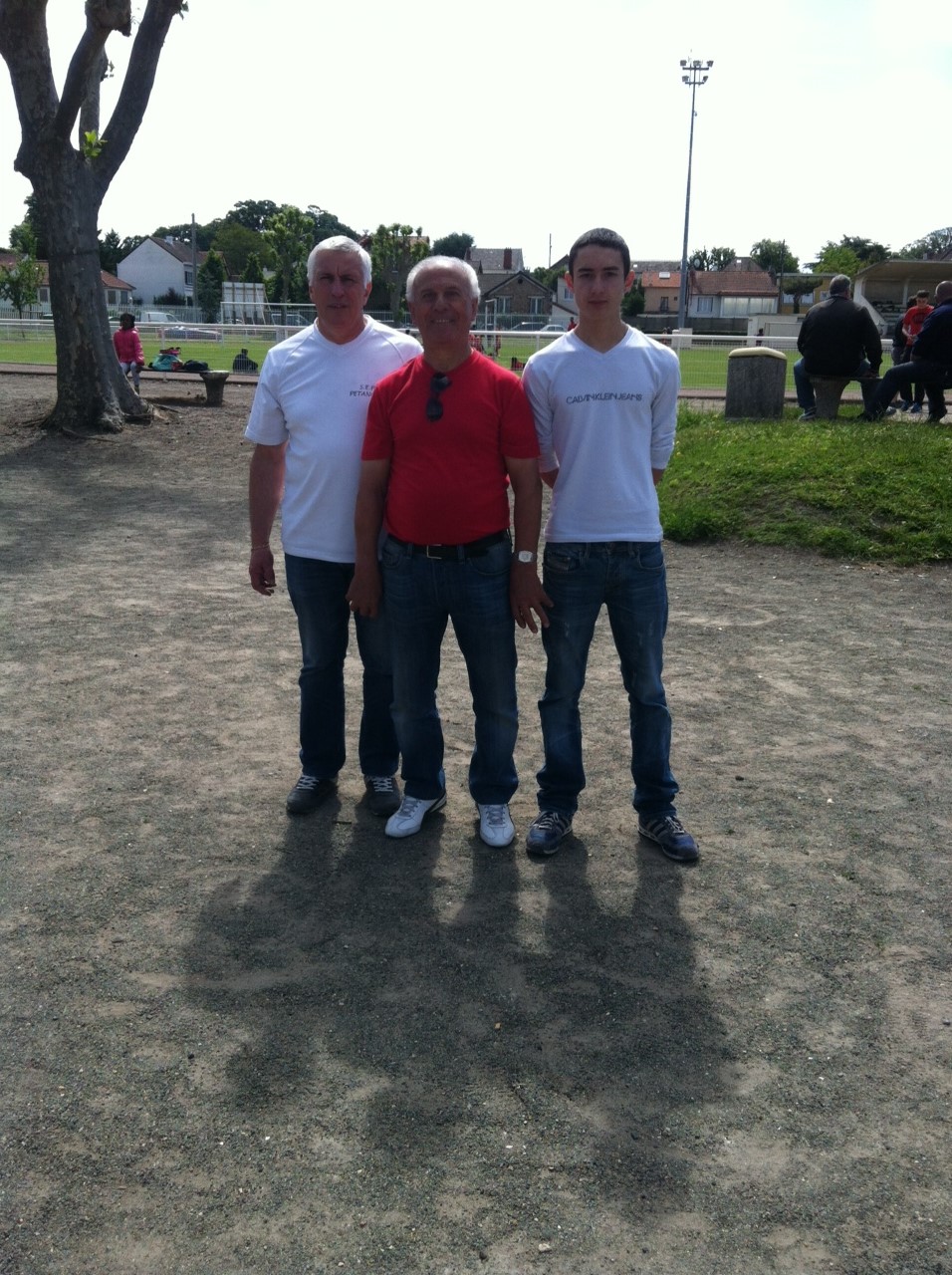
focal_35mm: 35
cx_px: 476
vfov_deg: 52.7
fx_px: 1287
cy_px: 638
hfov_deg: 40.6
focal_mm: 3.85
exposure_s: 1/970
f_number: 2.8
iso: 80
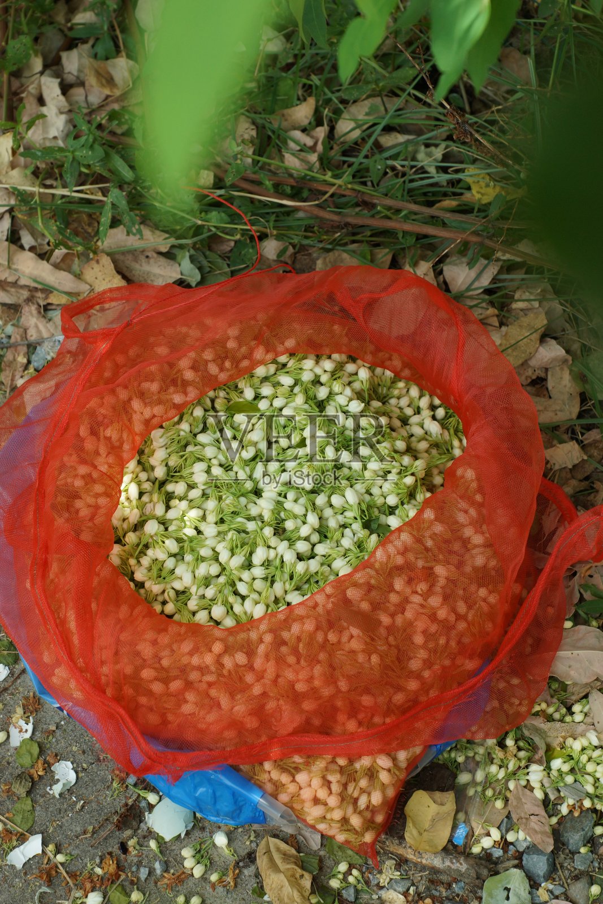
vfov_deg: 27.0
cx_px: 302
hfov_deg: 18.2
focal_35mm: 75
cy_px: 452
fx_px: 1884
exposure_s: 1/200
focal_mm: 50
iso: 200
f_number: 4
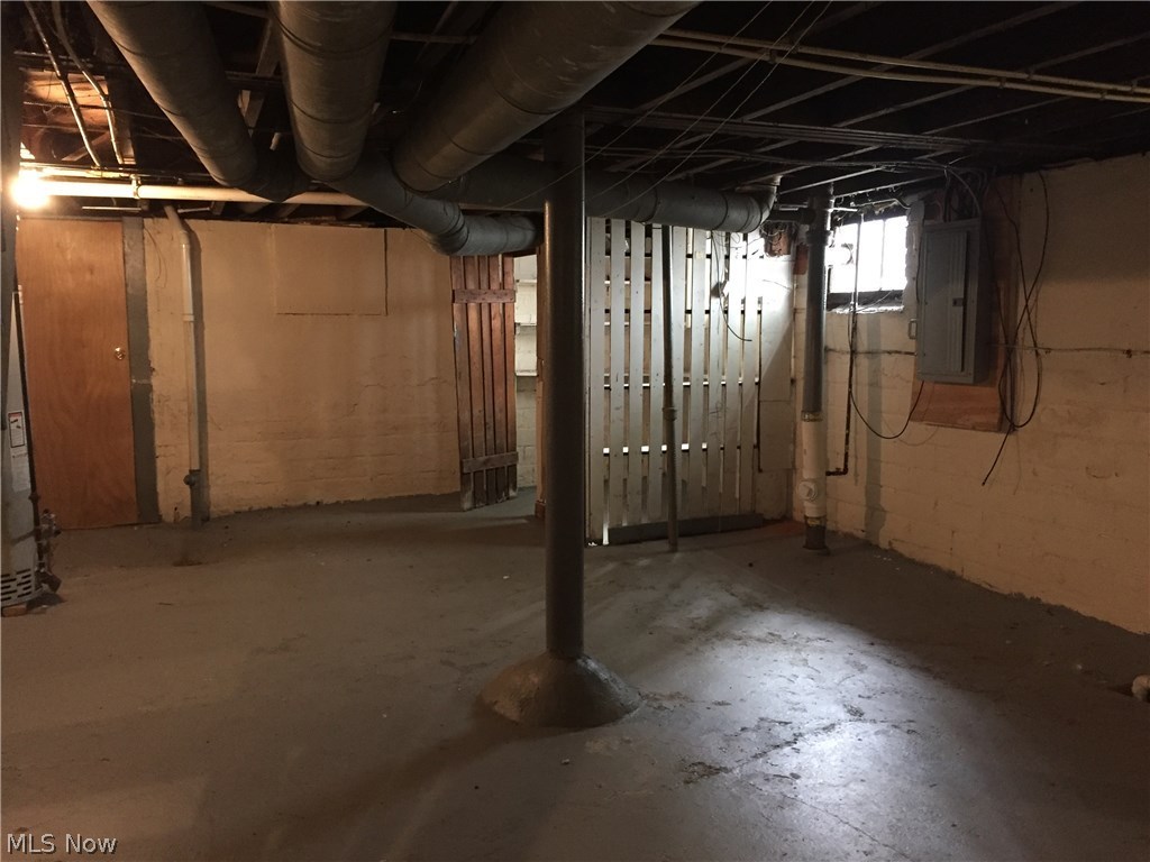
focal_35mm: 29
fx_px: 963
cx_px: 575
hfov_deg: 61.7
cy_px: 431
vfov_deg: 48.2
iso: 250
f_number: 2.2
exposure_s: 1/15
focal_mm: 4.15
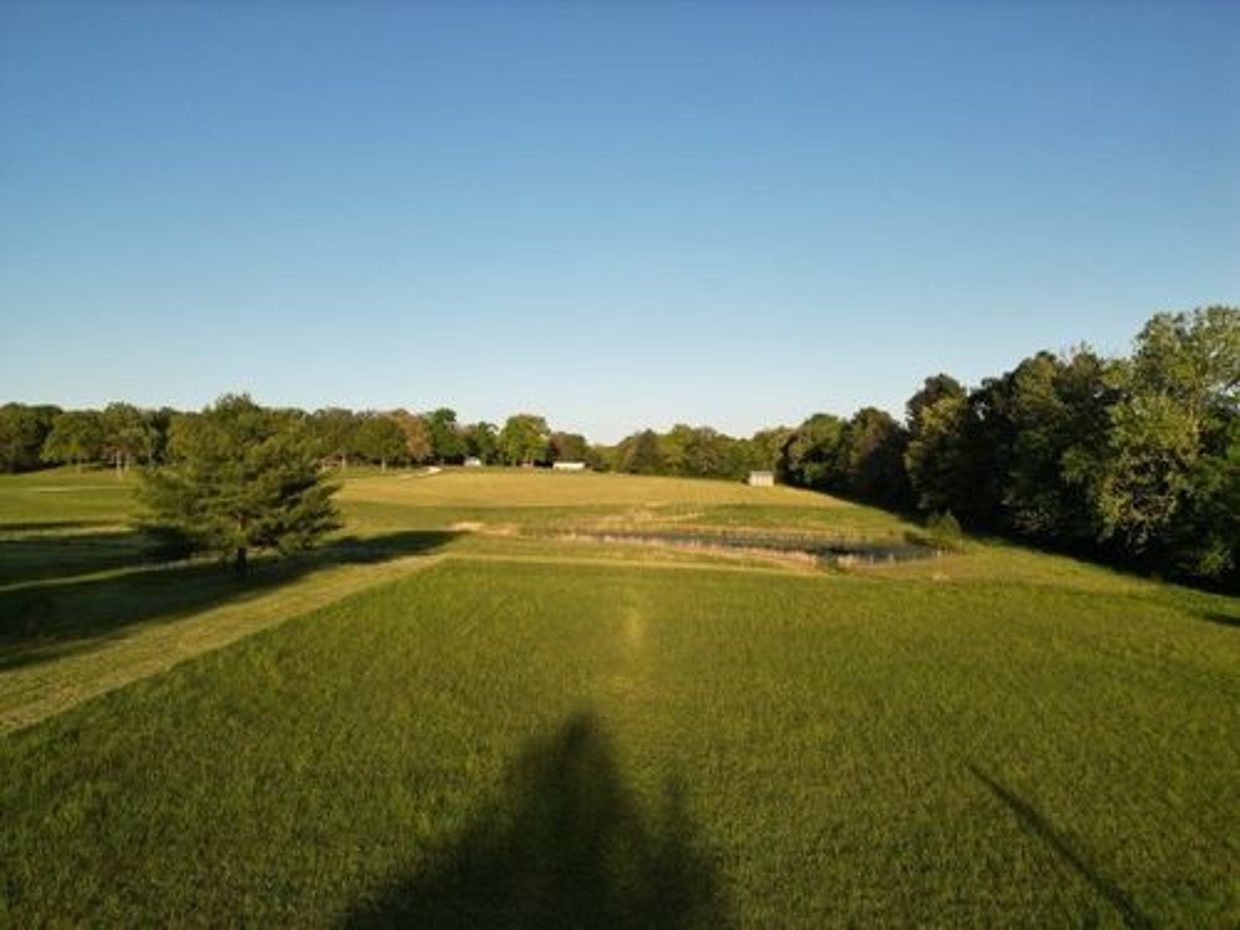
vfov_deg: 56.8
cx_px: 620
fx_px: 860
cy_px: 465
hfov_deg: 71.6
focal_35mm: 24
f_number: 1.7
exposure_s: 1/1600
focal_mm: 6.72
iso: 100
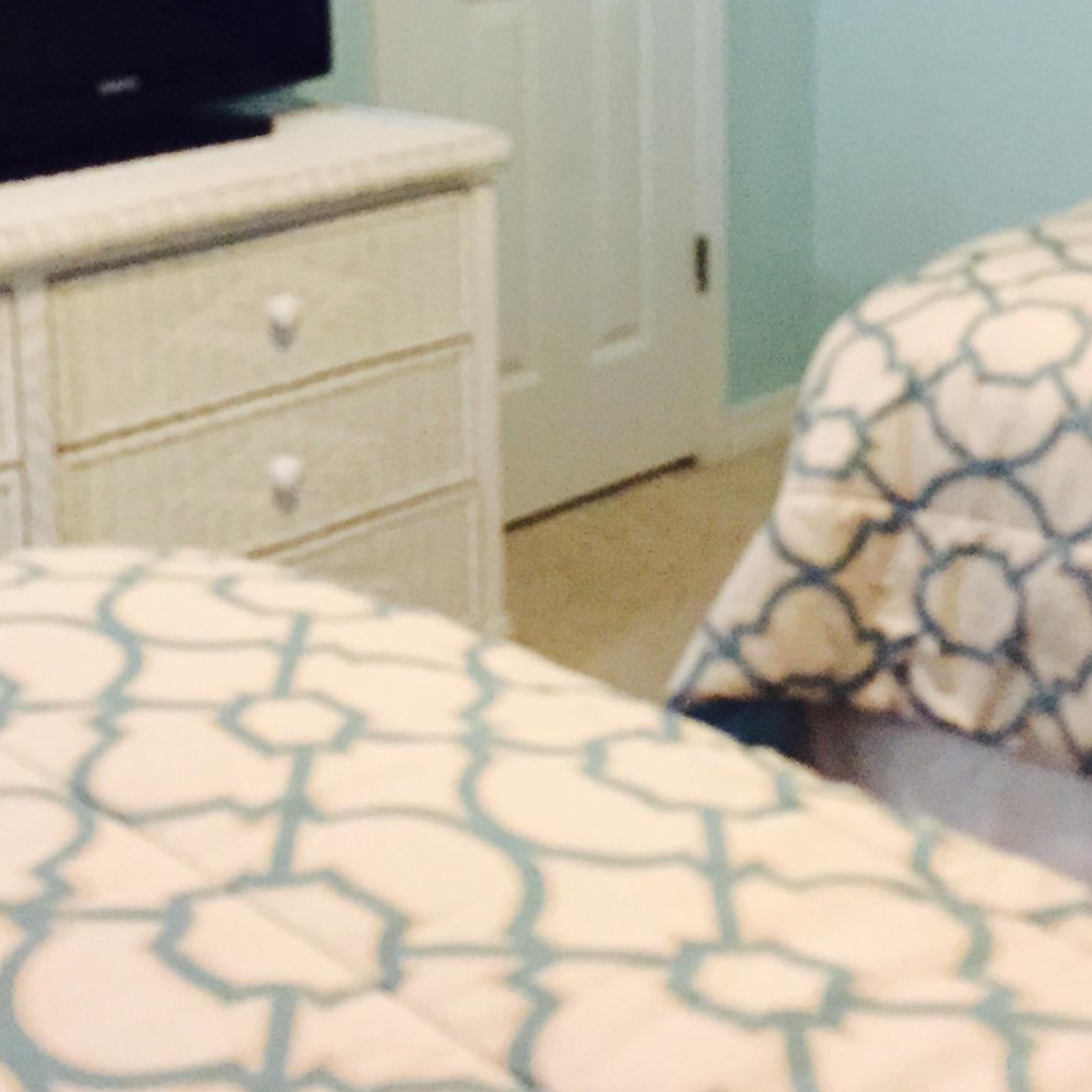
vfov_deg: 26.1
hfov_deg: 26.9
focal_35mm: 64
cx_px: 623
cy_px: 126
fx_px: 2284
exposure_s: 1/15
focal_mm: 4.15
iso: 320
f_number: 2.2
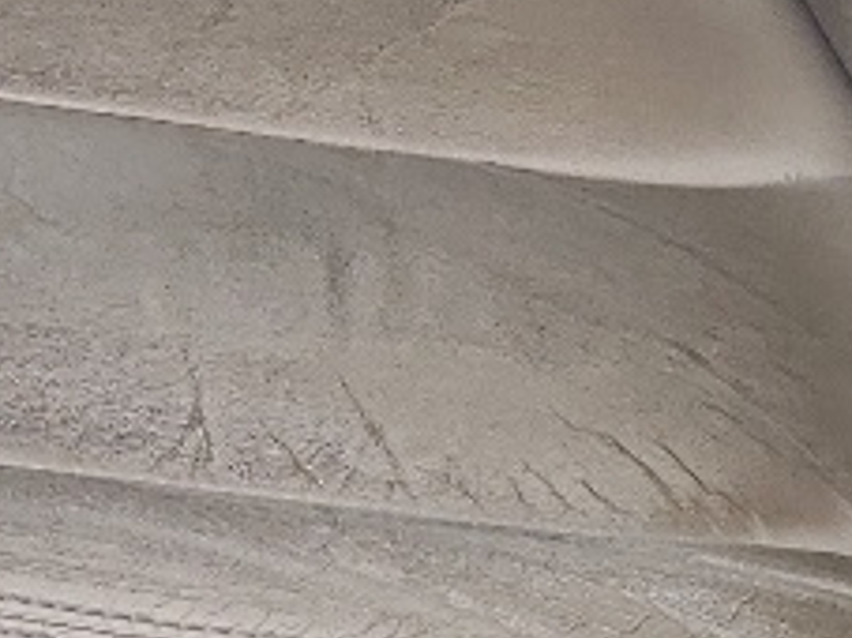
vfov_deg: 7.9
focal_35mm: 183
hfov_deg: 10.2
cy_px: -447
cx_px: -653
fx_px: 4502
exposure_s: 1/400
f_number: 1.5
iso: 50
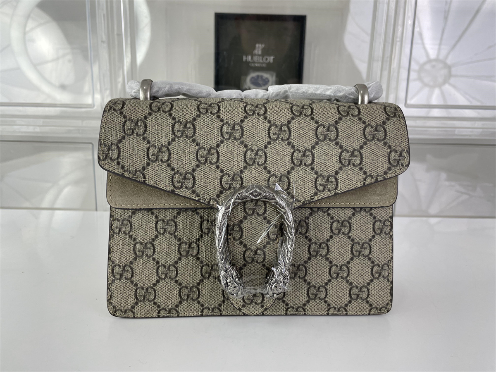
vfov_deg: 53.1
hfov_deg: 67.3
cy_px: 186
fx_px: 373
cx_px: 248
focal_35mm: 26
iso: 32
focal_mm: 4.2
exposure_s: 1/202
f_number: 1.6
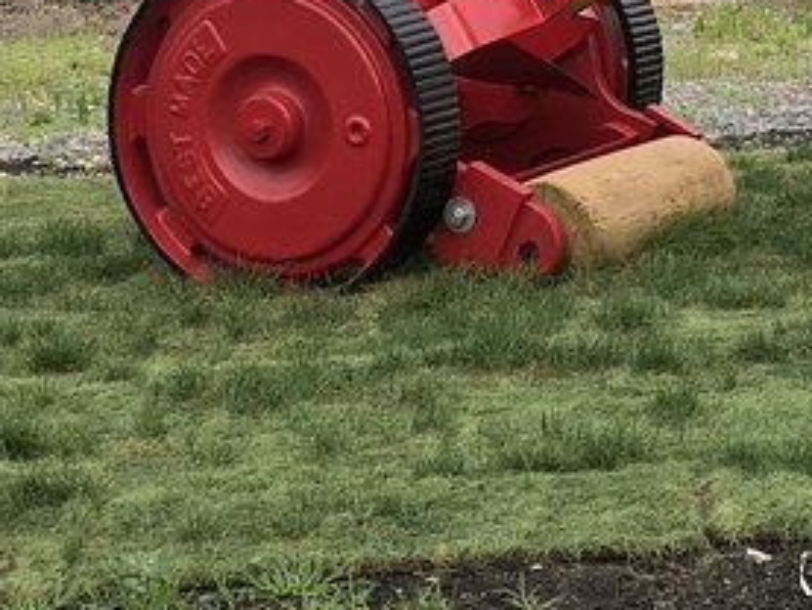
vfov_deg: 10.3
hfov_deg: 13.5
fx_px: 3309
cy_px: -204
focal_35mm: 141
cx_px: 1052
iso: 16
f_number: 2.4
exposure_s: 1/226
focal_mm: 6
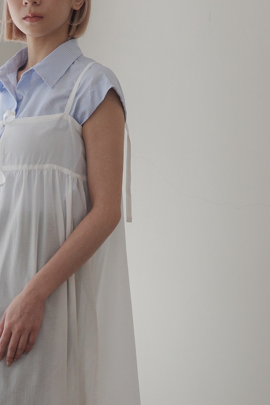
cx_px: 28
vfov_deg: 21.8
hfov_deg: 14.6
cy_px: 261
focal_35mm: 93
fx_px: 1046
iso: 400
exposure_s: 1/320
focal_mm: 26
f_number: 4.5
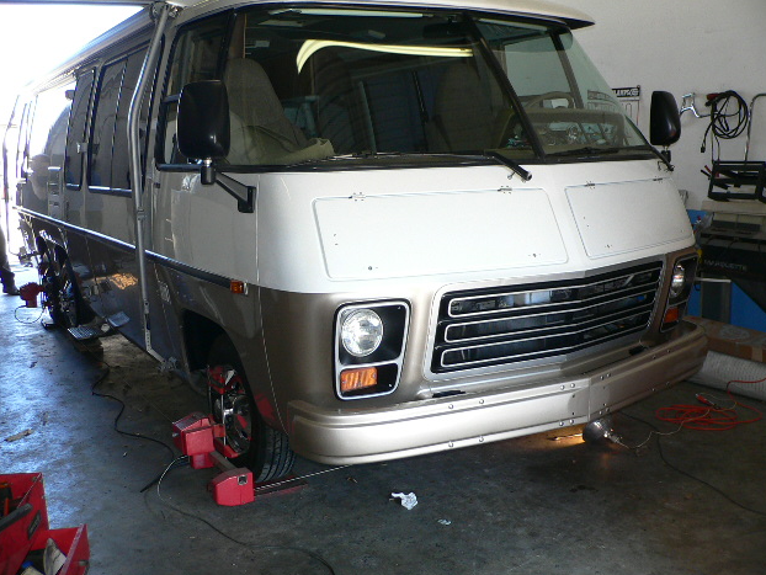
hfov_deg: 51.3
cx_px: 388
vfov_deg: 39.7
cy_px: 283
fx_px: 797
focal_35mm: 36
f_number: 2.8
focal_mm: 4.6
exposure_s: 1/30
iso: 100
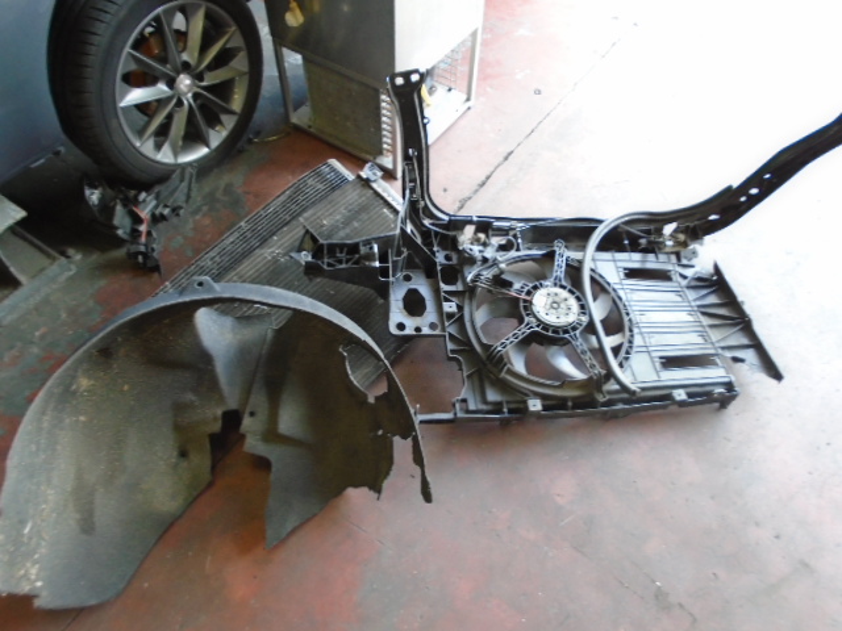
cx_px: 421
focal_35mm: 26
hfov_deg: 67.3
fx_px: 632
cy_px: 316
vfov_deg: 53.1
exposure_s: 1/30
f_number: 3.2
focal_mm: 4.6
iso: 250
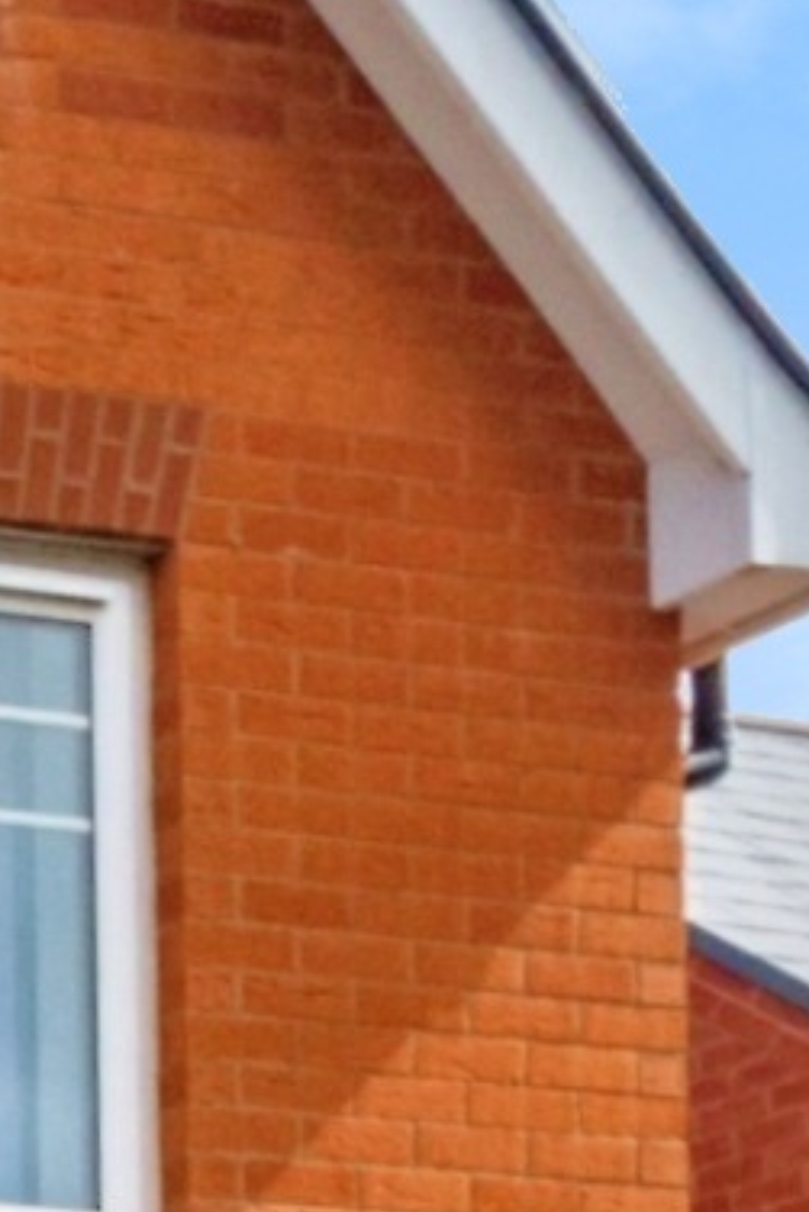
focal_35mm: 155
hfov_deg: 7.7
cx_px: -1658
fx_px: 5220
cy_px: 1860
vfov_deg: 12.5
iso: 400
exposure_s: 1/2000
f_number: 7.1
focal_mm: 13
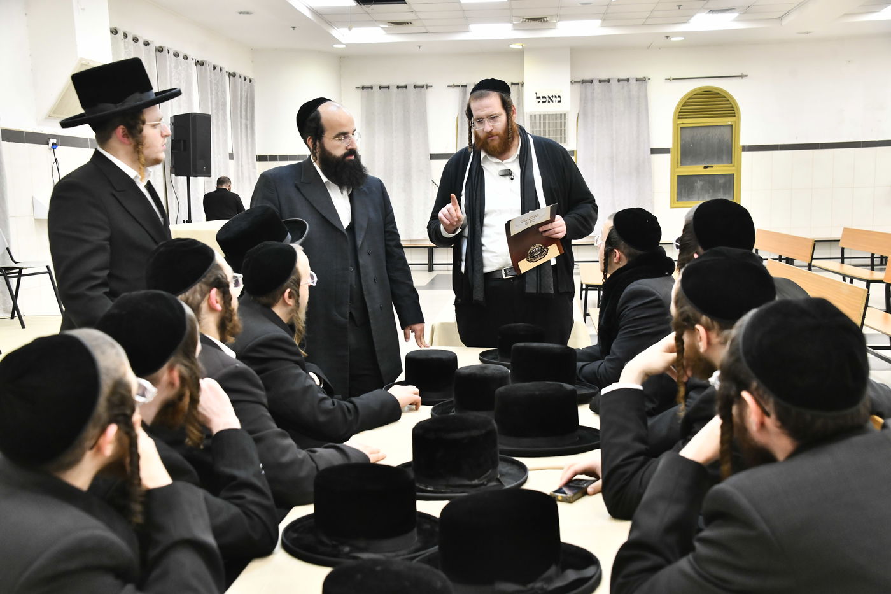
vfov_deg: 31.9
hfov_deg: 46.4
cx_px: 446
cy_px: 297
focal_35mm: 42
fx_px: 1039
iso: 2000
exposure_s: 1/100
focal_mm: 42
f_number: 5.6
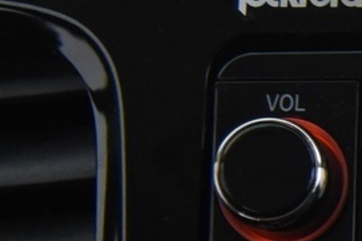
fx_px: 2753
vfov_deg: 5.0
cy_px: 320
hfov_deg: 7.1
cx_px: 884
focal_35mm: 274
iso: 4000
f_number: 4
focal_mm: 46
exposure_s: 1/50
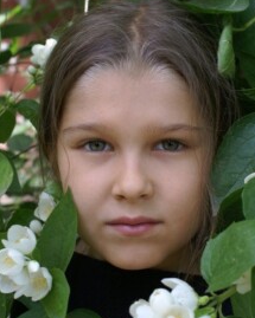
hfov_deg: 23.1
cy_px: 172
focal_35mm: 66
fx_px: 623
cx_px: 132
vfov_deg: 28.7
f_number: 5.6
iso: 100
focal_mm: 28
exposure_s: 1/50
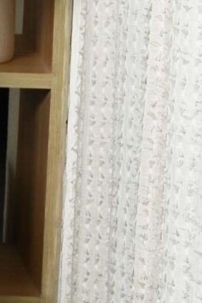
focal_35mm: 249
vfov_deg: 8.2
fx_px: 2097
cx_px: -407
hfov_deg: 5.2
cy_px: -21
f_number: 5.6
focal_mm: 39
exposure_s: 1/160
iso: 400
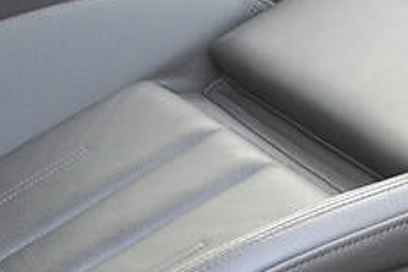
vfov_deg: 7.6
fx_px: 2059
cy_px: 123
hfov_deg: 11.0
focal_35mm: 182
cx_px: 555
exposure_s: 1/15
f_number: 5
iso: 1250
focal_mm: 35
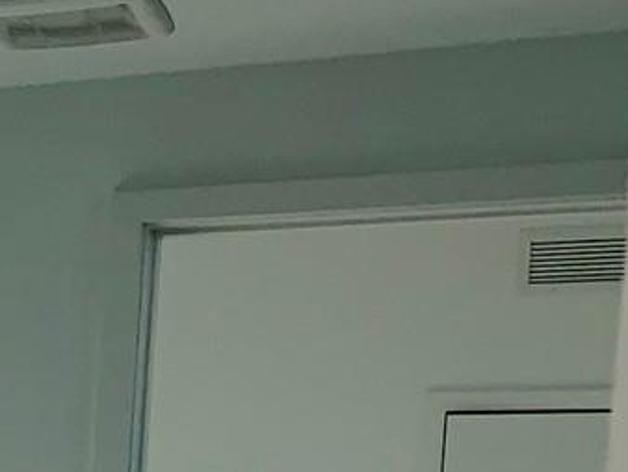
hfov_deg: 12.8
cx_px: -818
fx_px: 2233
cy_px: 825
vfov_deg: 11.3
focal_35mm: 123
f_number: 1.8
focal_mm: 4.25
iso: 25
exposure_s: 1/2833
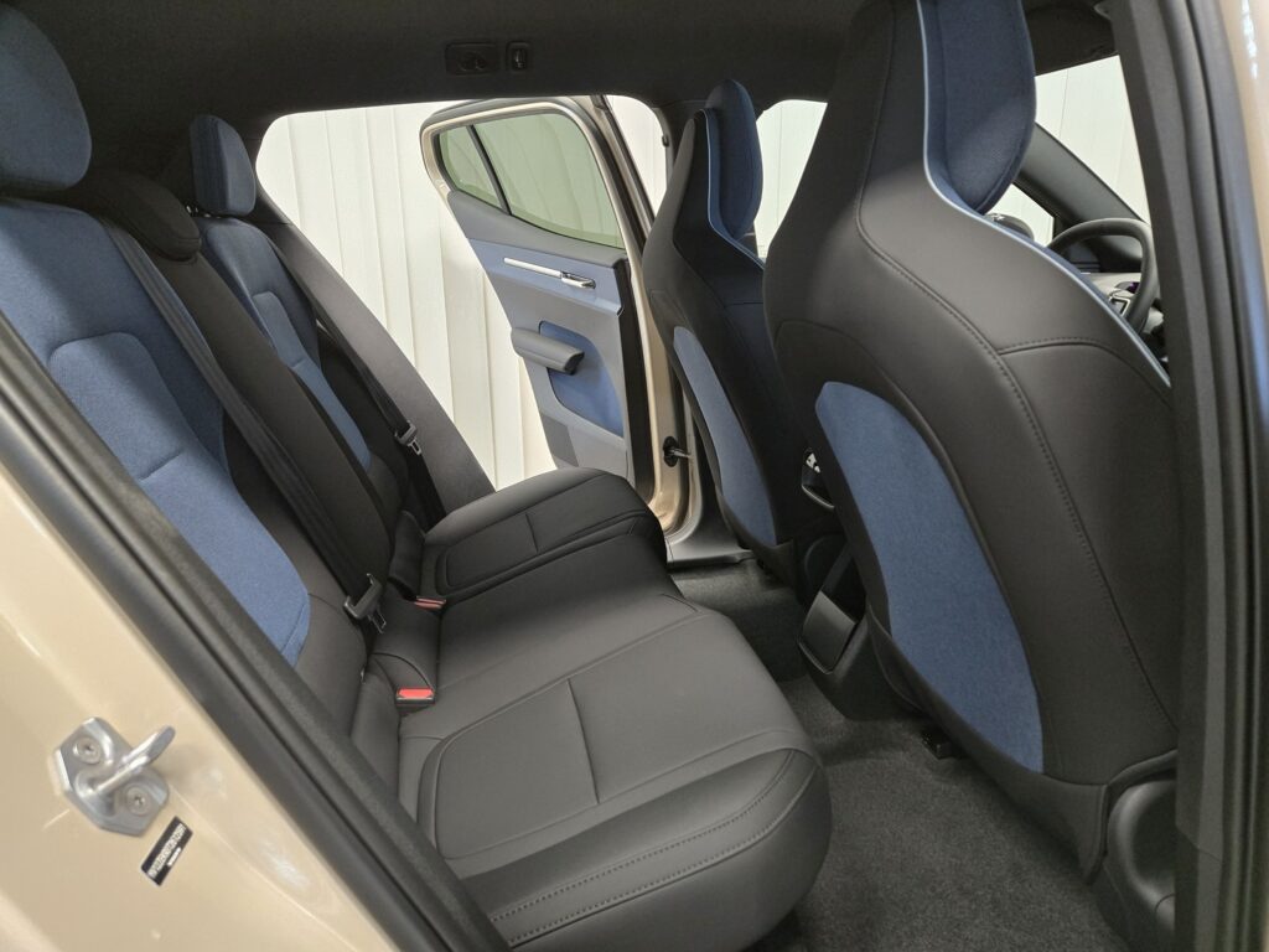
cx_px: 634
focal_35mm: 23
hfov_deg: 73.9
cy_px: 476
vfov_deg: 58.9
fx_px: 843
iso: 1000
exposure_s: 1/120
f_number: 1.8
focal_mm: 5.4
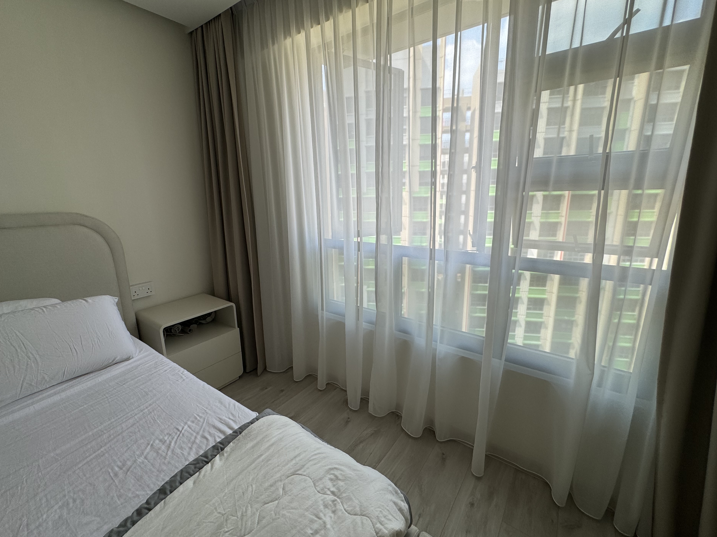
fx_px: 311
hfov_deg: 98.2
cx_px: 351
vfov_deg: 81.7
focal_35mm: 15
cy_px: 260
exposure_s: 1/207
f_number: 2.2
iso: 40
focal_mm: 2.22
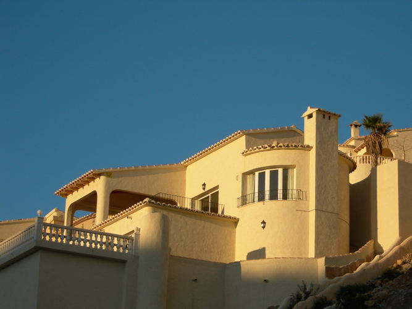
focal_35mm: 103
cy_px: 154
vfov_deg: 14.4
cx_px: 206
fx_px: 1226
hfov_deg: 19.1
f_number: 7.8
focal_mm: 21.3
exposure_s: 1/190
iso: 50
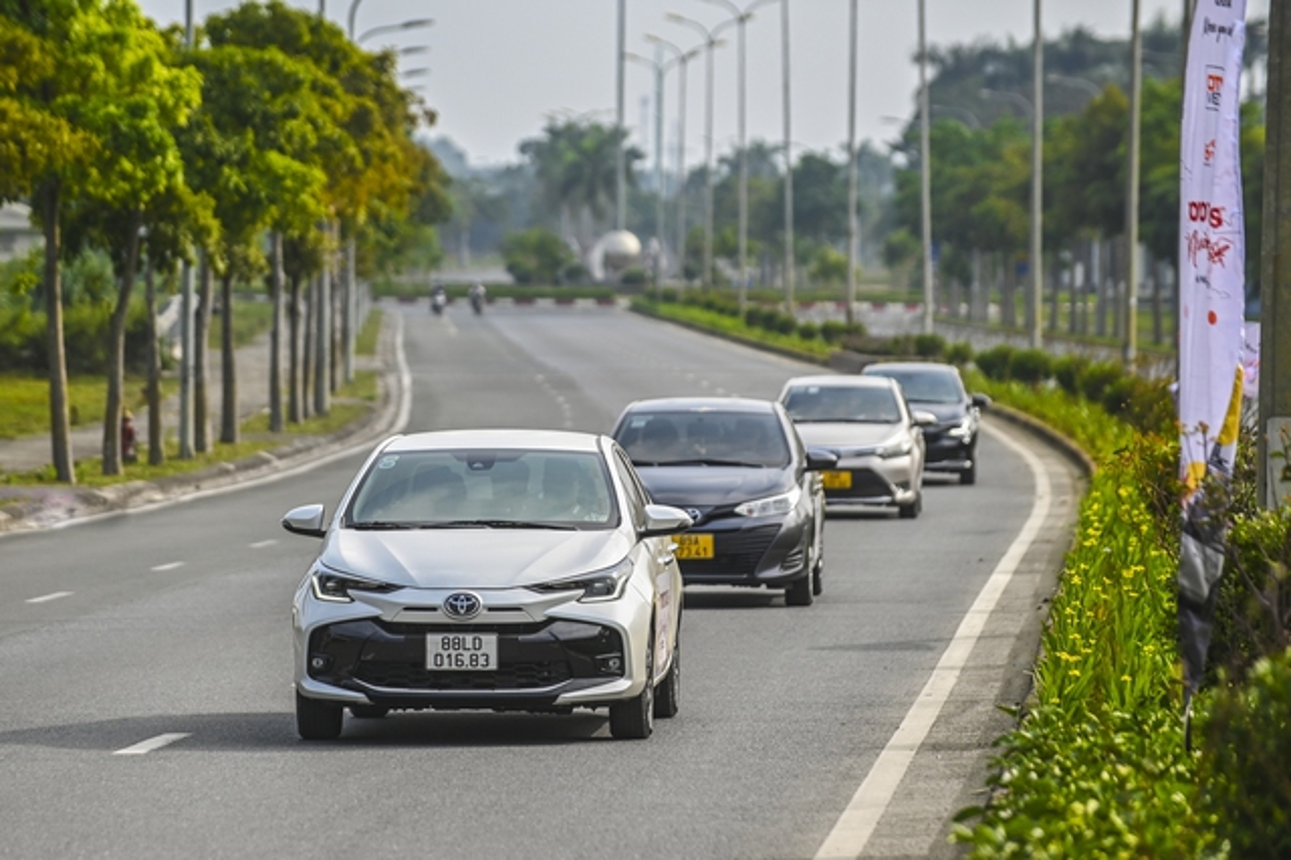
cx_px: 646
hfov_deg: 10.3
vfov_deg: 6.9
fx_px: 7168
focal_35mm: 200
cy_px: 430
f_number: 4
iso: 200
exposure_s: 1/1600
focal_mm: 200
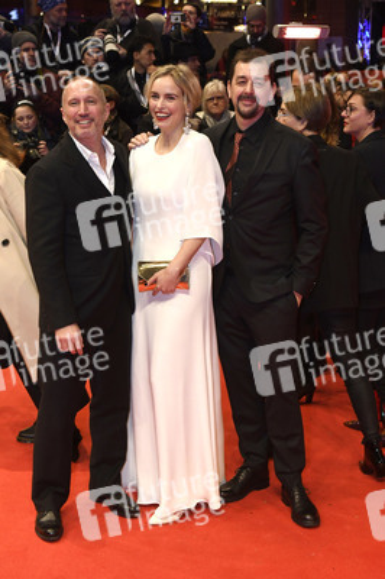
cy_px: 290
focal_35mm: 48
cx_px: 192
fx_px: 771
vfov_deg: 41.1
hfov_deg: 28.0
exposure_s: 1/160
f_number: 5.6
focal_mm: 32
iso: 1250
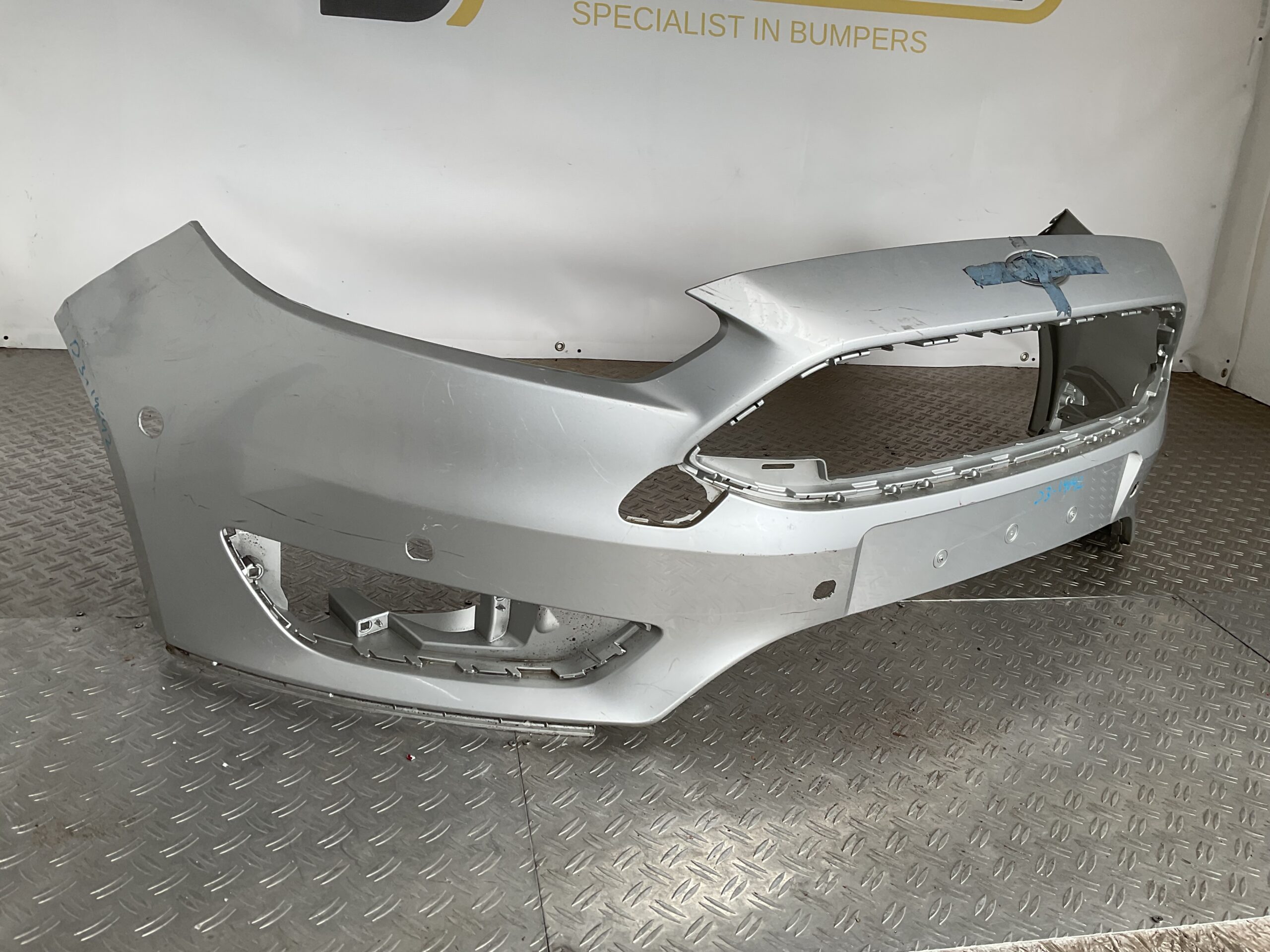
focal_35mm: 29
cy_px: 476
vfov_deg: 48.2
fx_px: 1064
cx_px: 635
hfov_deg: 61.7
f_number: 1.8
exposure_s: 1/215
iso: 16
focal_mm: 3
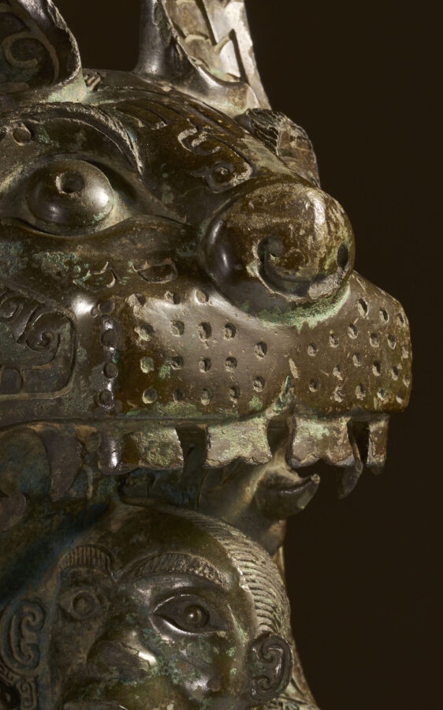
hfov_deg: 6.4
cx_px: -15
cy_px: 597
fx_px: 3924
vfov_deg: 10.3
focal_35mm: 203
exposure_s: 1/125
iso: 100
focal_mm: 70
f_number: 13
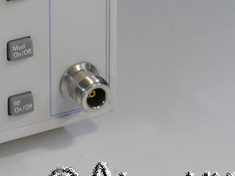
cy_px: 87
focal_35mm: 381
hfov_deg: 5.2
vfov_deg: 3.9
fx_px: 2584
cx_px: 82
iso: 800
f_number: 22
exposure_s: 1/4
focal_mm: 140
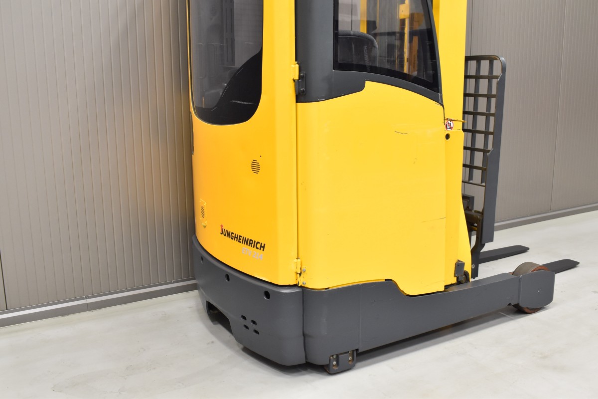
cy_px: 200
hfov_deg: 53.1
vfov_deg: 36.9
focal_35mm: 36
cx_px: 299
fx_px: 598
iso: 1250
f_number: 7.1
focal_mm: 24
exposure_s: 1/13
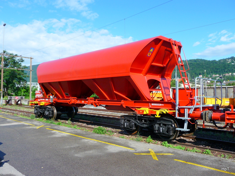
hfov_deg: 56.8
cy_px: 88
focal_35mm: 32
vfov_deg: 44.2
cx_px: 118
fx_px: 217
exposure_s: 1/800
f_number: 3.5
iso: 100
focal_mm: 5.3
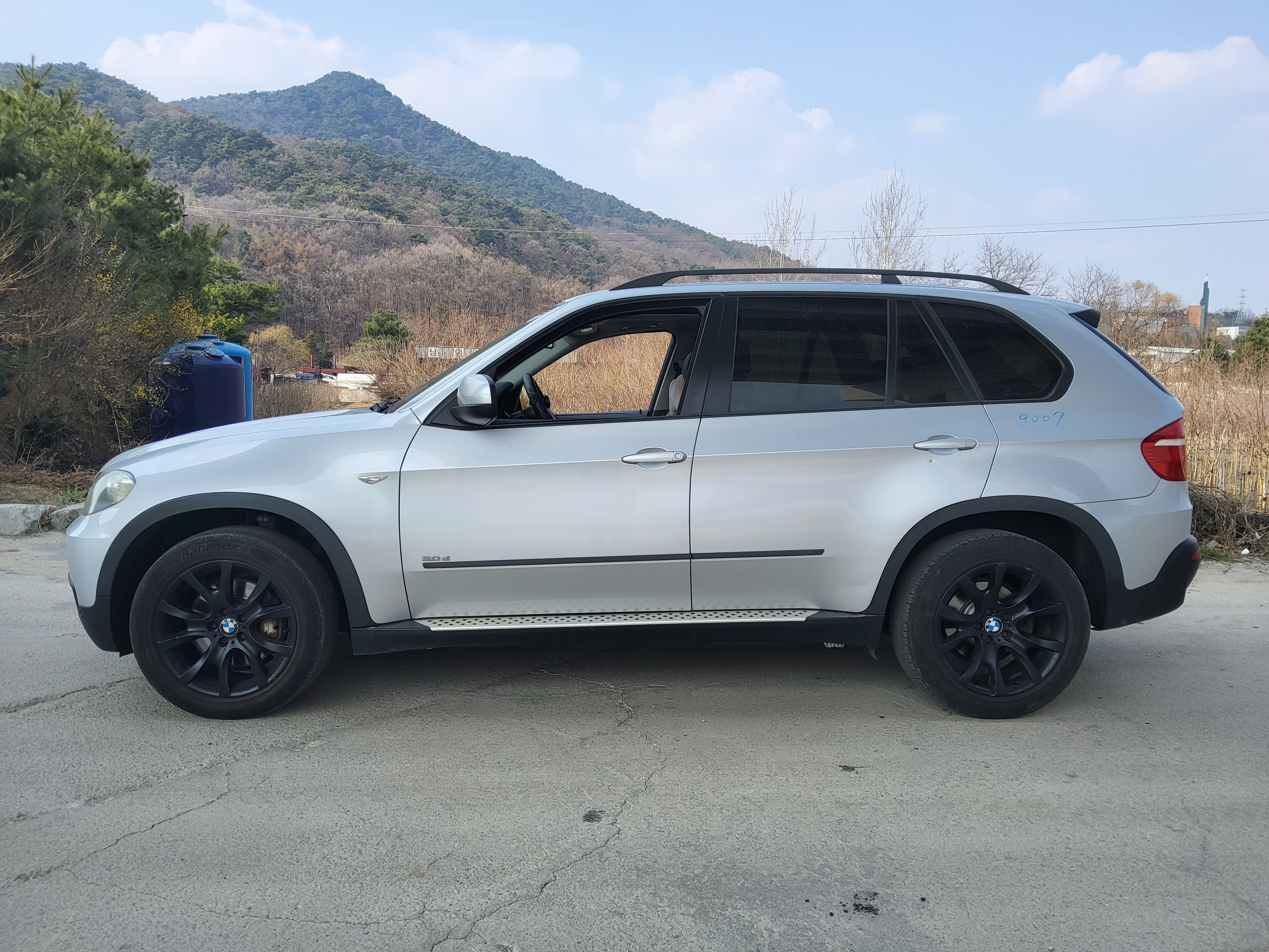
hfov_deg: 67.3
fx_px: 953
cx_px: 634
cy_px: 476
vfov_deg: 53.1
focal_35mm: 26
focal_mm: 3.98
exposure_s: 1/533
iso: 12
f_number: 1.8
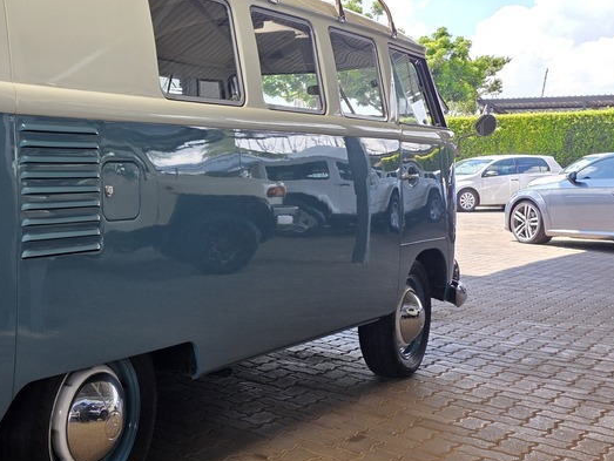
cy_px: 204
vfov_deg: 32.2
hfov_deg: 38.8
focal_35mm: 45
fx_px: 799
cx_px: 49
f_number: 1.7
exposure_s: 1/359
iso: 50
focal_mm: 6.25
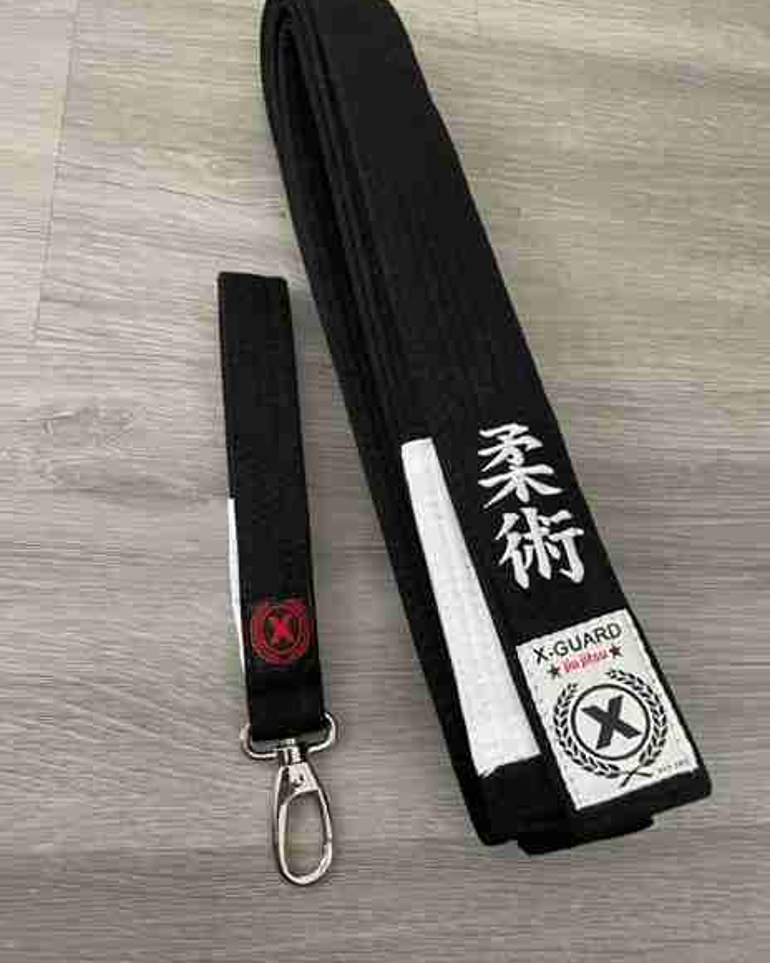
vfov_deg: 62.1
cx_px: 385
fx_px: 798
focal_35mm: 28
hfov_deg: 51.5
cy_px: 433
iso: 320
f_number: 1.6
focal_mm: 4.2
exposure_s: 1/60
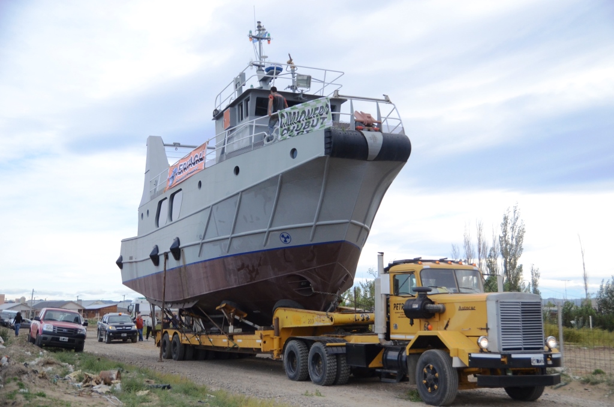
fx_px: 740
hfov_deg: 45.0
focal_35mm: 44
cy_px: 204
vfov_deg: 30.7
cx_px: 307
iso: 1600
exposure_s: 1/8000
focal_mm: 29
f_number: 4.5
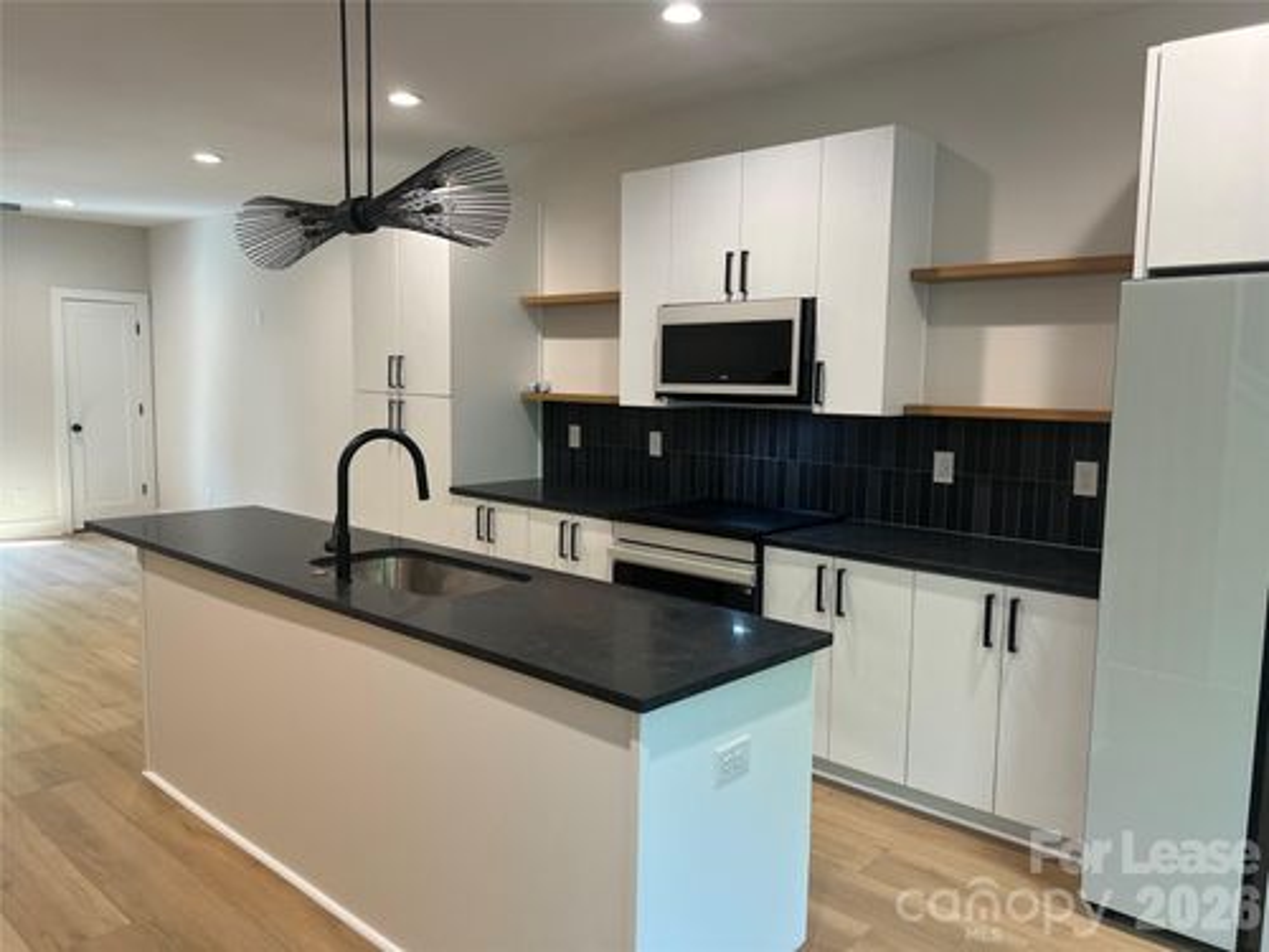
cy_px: 476
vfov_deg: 53.1
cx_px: 634
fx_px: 953
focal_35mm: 26
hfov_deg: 67.3
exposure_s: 1/120
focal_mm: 5.7
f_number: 1.5
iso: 100
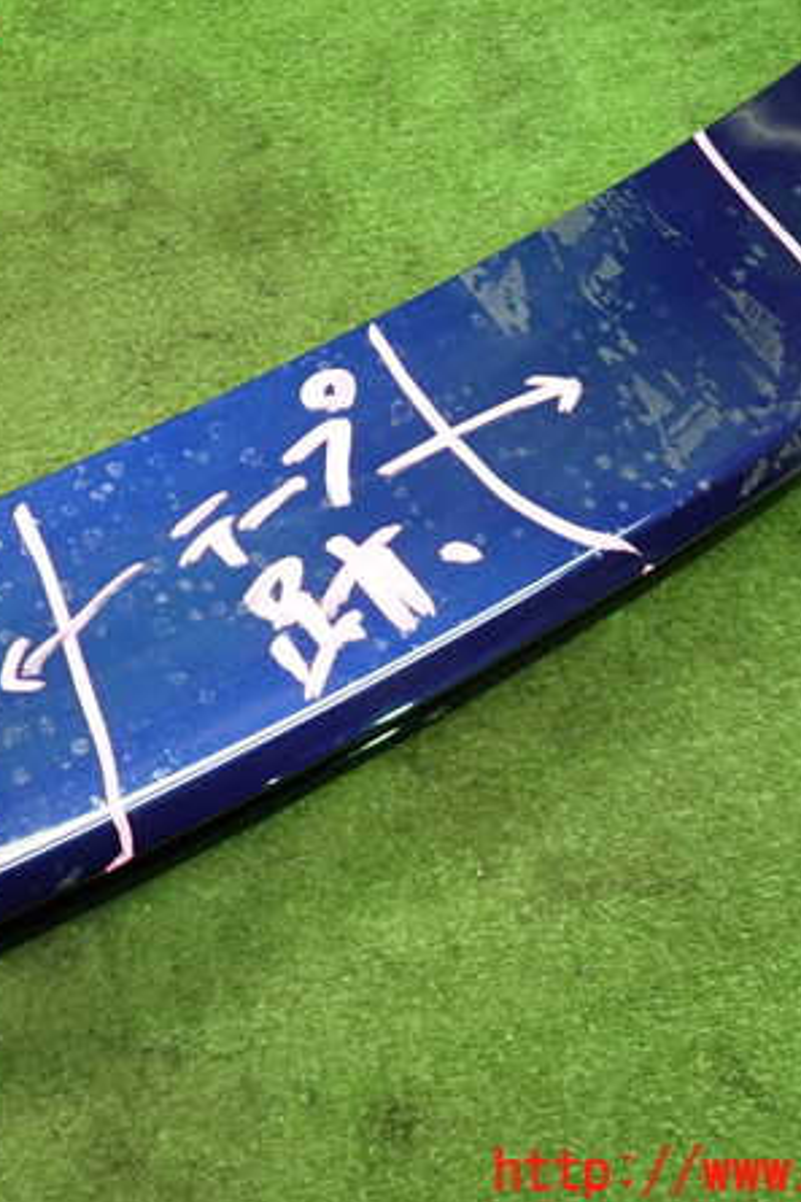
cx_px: 294
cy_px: 601
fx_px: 1169
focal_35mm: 35
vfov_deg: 54.5
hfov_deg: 37.6
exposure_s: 1/30
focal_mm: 4.5
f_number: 2
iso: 200
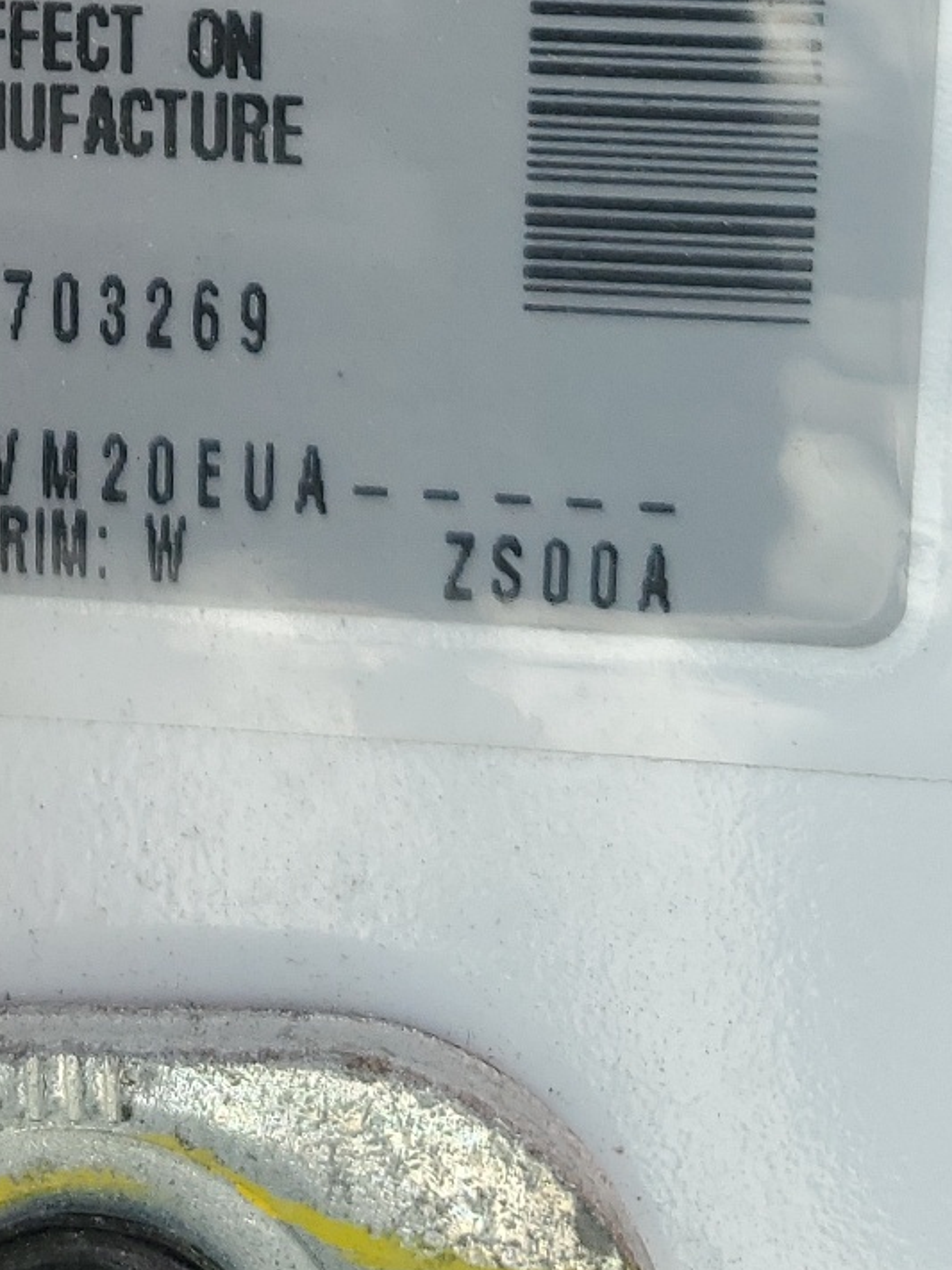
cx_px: -157
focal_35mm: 78
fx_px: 2861
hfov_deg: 18.0
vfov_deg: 21.8
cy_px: -501
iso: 50
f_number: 1.5
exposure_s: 1/417
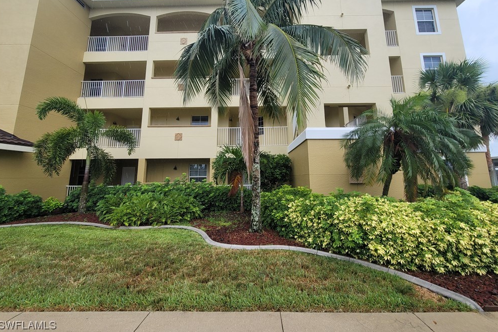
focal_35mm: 14
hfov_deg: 104.3
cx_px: 253
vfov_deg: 80.6
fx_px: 194
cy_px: 140
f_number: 2.2
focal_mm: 2.2
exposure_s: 1/318
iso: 64
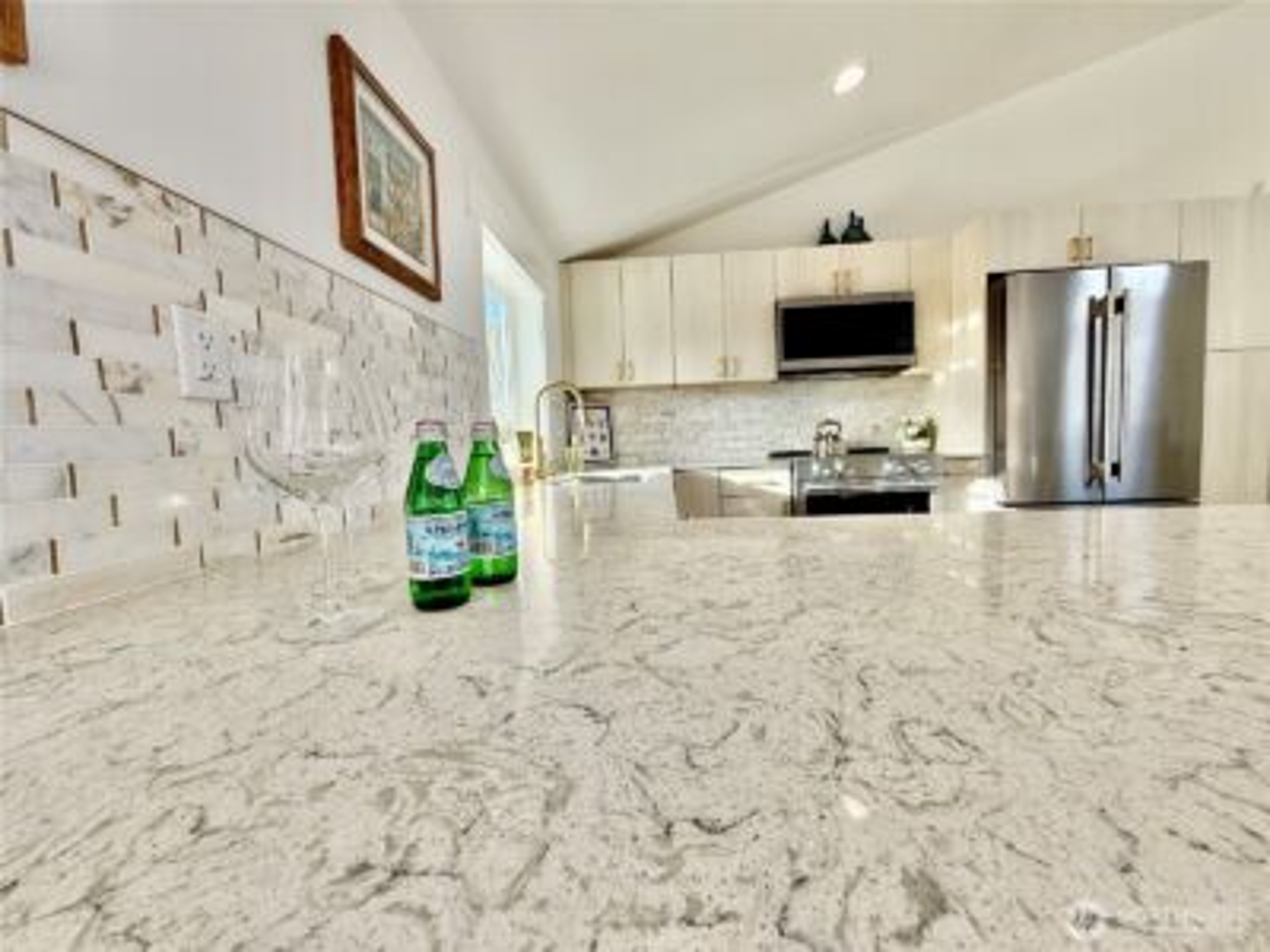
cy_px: 476
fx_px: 514
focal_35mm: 14
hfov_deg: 102.1
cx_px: 635
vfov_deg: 85.7
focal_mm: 2.22
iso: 50
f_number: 2.2
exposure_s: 1/120
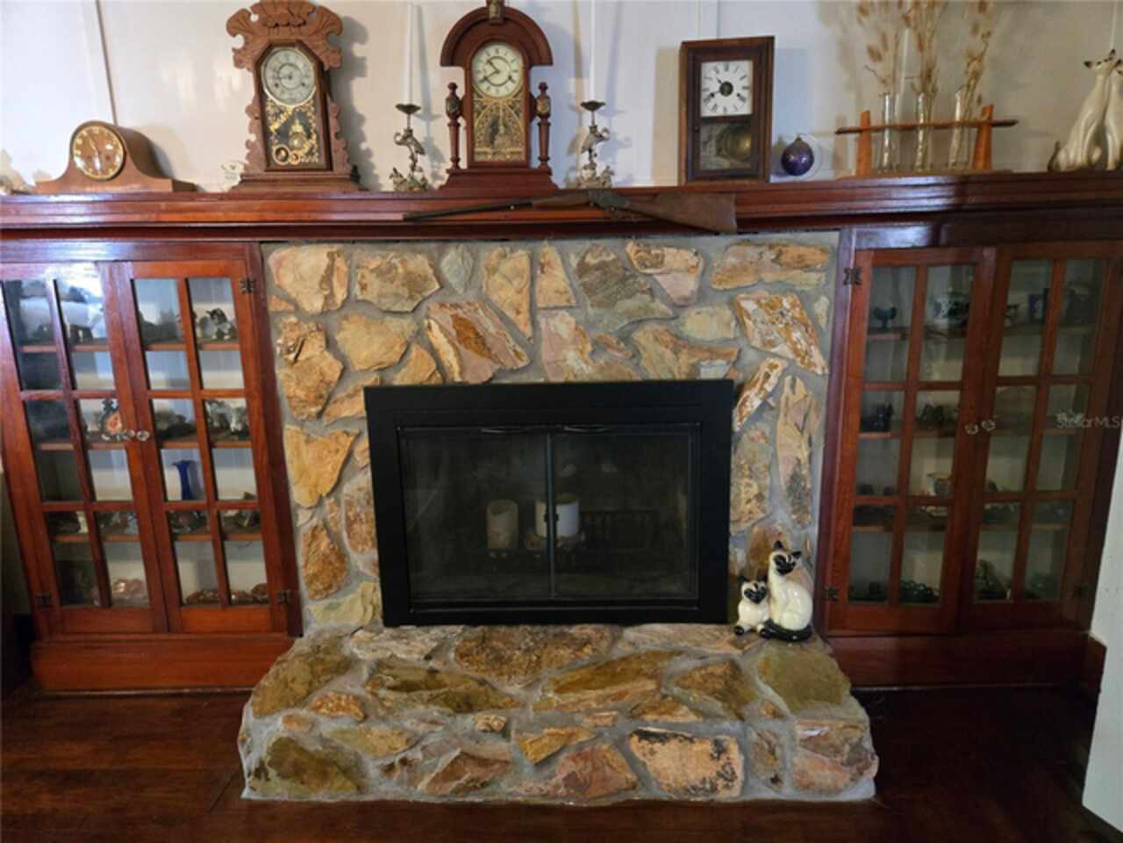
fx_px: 746
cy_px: 422
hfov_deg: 73.9
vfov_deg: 58.9
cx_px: 562
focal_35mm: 23
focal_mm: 5.4
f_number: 1.8
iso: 1250
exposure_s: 1/40
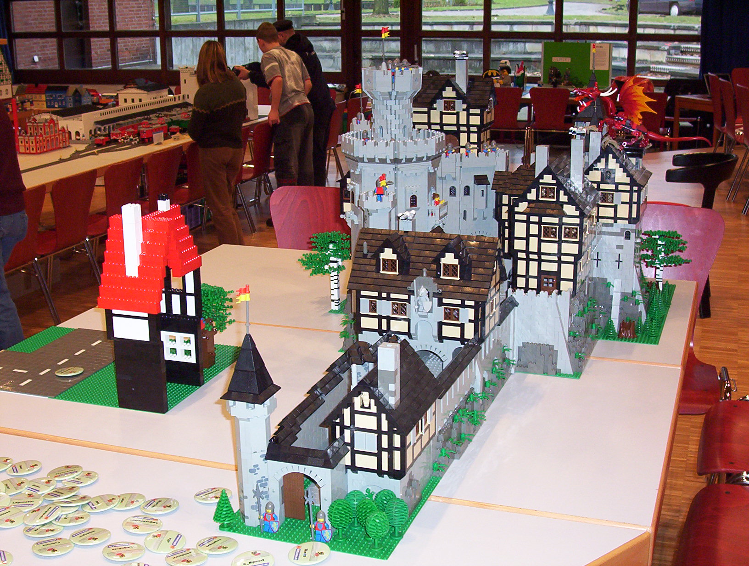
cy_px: 283
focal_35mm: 54
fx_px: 1171
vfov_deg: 27.1
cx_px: 374
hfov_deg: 35.5
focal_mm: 7.1
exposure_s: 1/69.5
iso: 140
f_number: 2.97
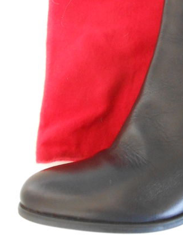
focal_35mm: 69
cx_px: 177
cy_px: -19
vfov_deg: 26.2
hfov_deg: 20.7
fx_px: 487
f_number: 3.8
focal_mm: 5.3
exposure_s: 1/30
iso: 250
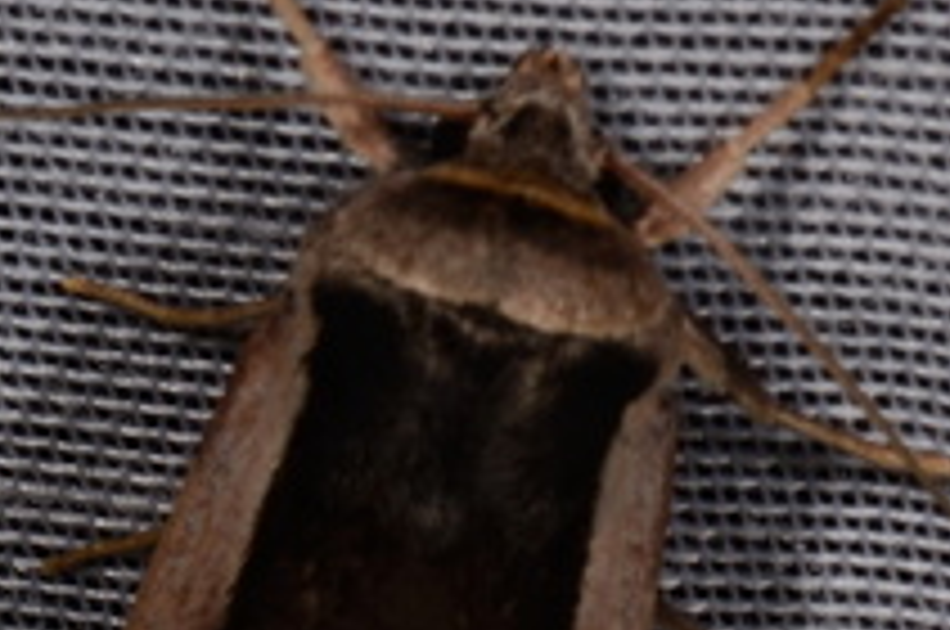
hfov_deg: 4.3
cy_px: 558
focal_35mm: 478
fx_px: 12591
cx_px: 428
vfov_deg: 2.9
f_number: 32
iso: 100
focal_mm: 85
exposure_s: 1/60
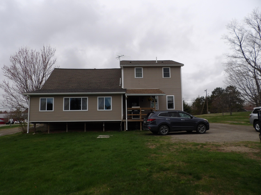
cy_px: 98
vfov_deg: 56.8
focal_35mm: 24
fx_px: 181
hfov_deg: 71.6
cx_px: 130
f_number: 3.2
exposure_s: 1/730
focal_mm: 4.3
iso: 100
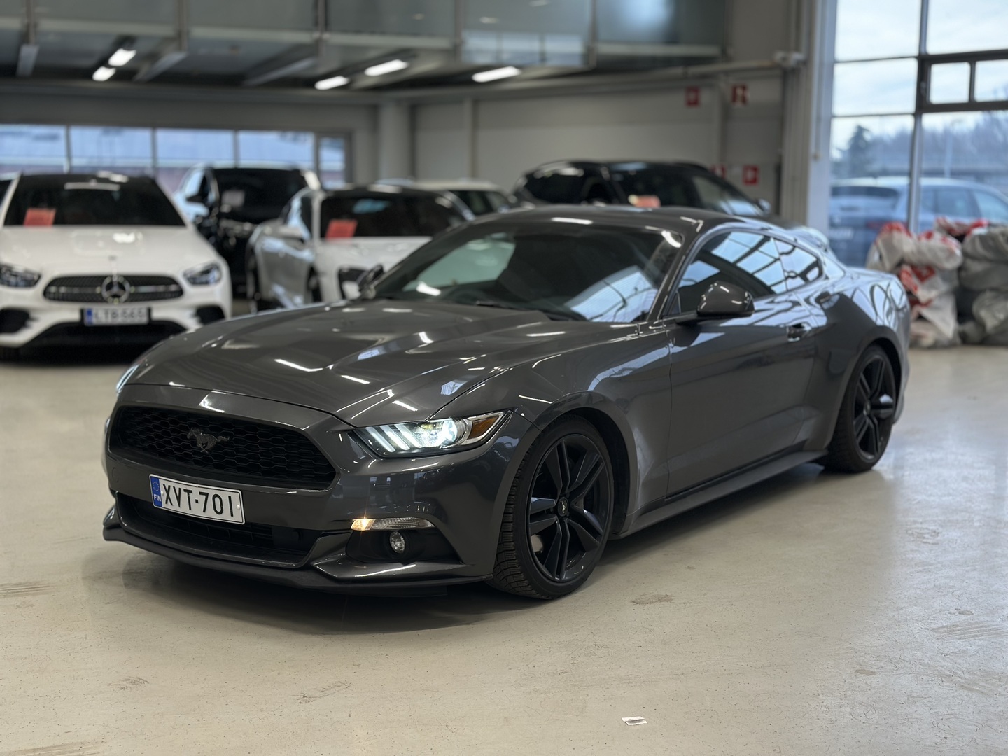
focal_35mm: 48
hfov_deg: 39.7
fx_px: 1398
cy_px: 378
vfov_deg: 30.3
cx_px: 504
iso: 80
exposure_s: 1/100
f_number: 1.78
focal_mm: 6.86
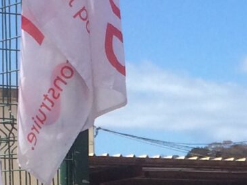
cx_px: 270
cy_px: 397
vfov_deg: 7.0
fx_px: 1441
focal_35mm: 202
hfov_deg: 9.7
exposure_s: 1/2160
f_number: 2.2
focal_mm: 4.15
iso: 32
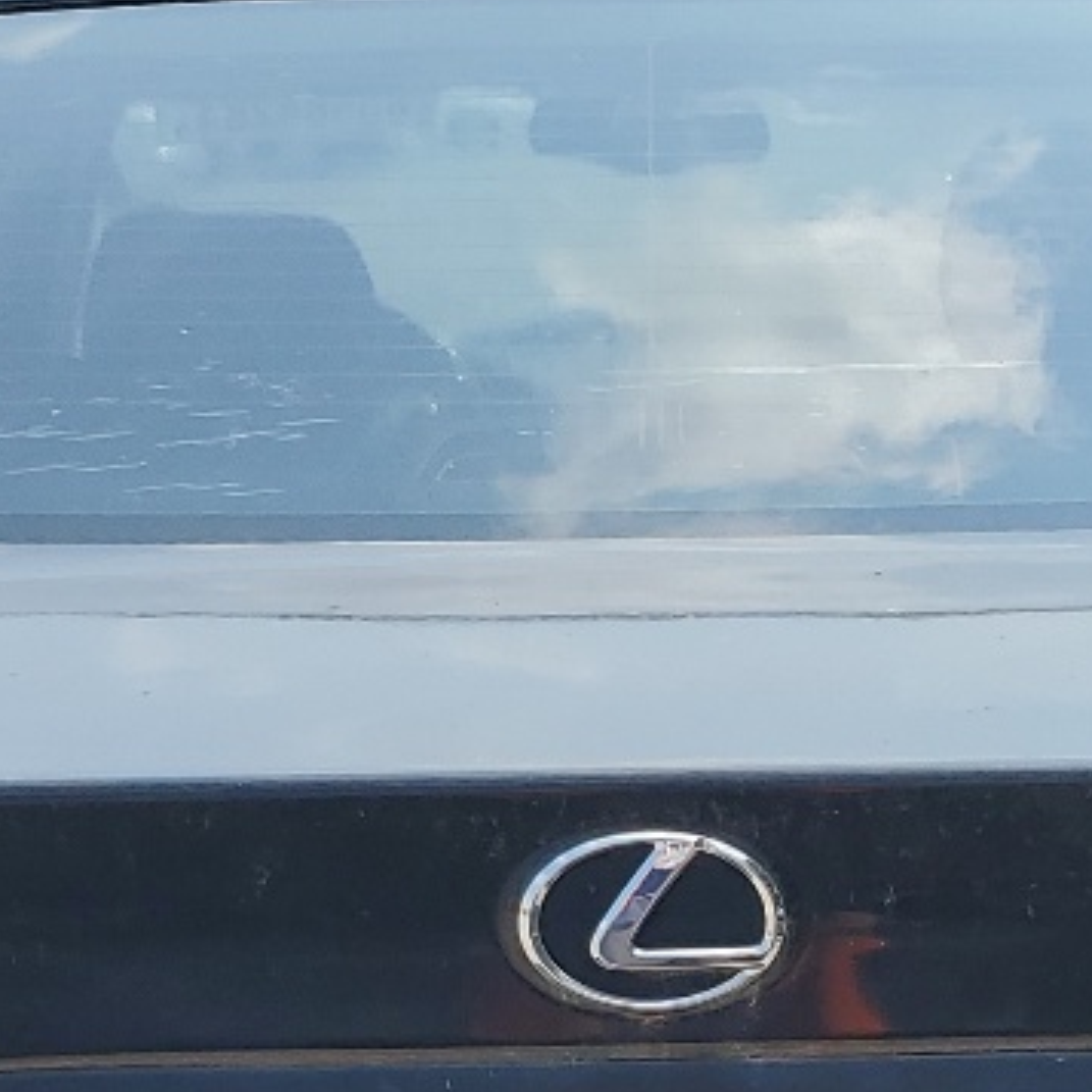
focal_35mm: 103
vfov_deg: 16.3
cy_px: 1245
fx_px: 3676
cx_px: 645
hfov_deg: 16.9
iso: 50
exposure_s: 1/2500
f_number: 1.5
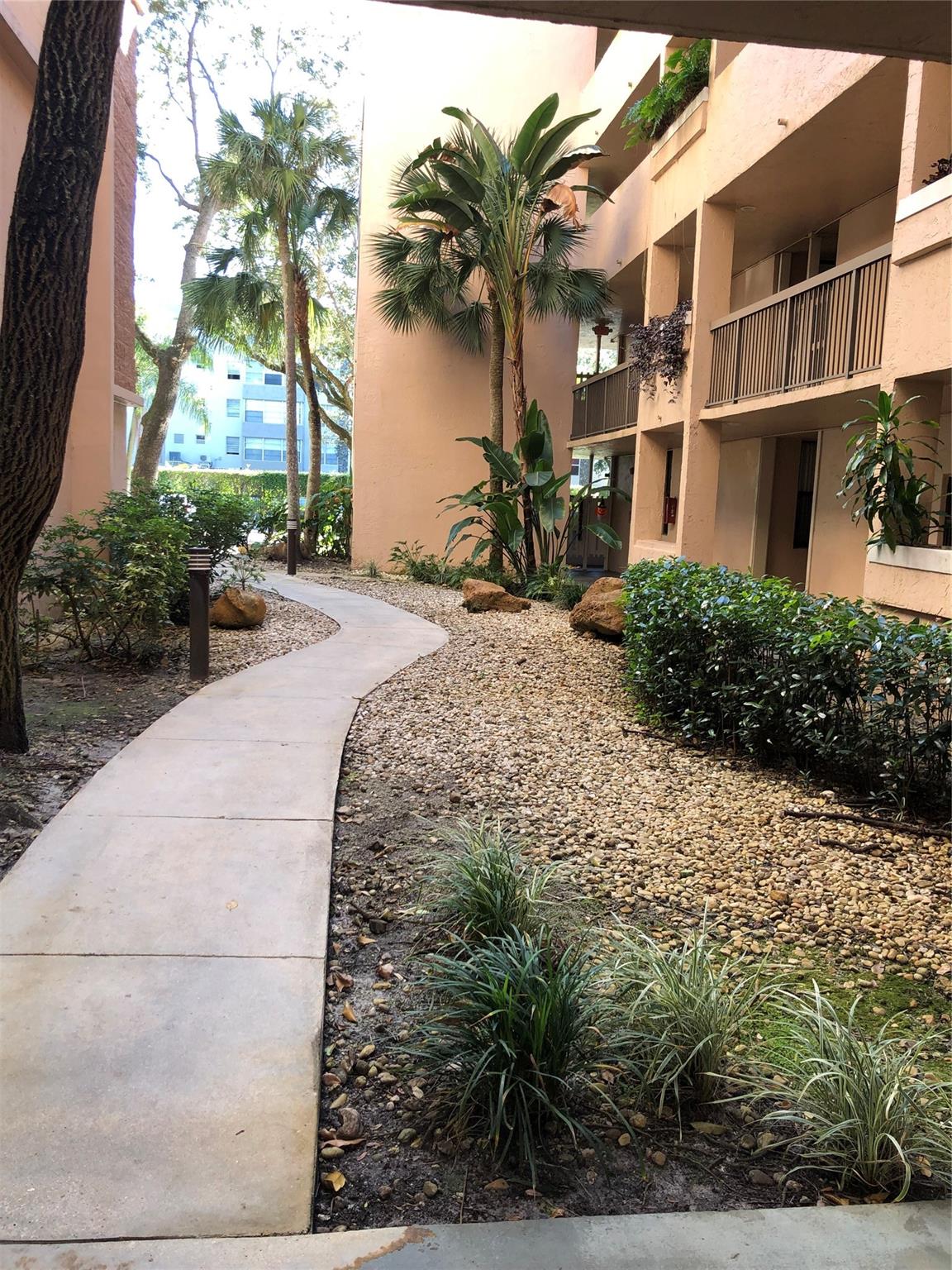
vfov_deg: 63.4
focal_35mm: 28
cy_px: 635
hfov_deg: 49.7
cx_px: 476
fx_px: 1027
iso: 40
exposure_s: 1/120
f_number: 1.8
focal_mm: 3.99
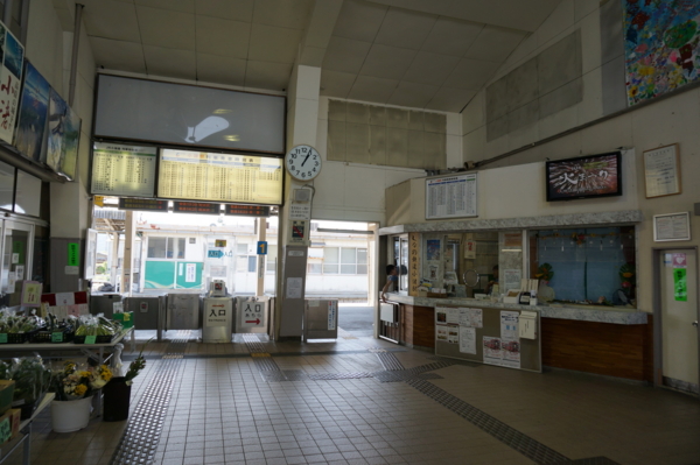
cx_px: 350
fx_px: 466
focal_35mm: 24
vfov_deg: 53.1
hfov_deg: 73.8
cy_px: 232
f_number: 4.5
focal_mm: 16
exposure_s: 1/80
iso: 100
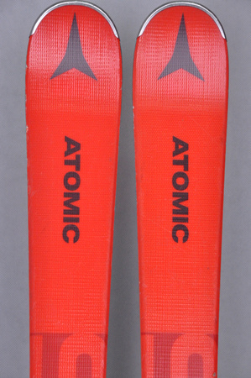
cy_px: 189
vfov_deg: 13.1
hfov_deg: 8.7
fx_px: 1651
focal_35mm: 158
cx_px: 126
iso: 3200
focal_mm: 105
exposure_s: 1/125
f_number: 9.5
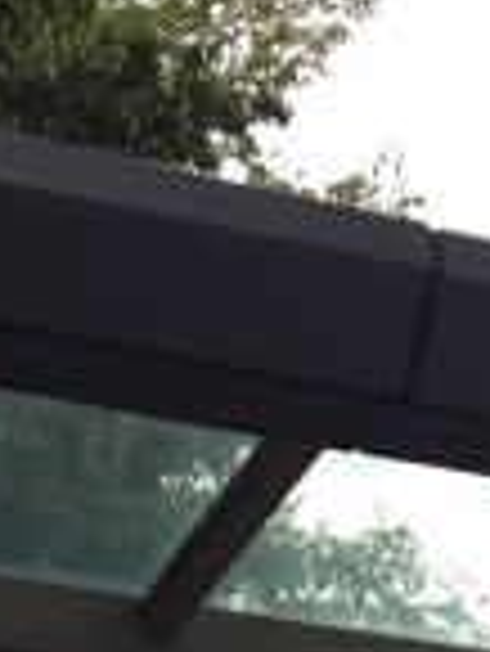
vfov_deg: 12.1
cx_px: 474
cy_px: 1403
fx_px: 2638
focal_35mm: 140
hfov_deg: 10.5
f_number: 2.2
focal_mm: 4.15
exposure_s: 1/120
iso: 25
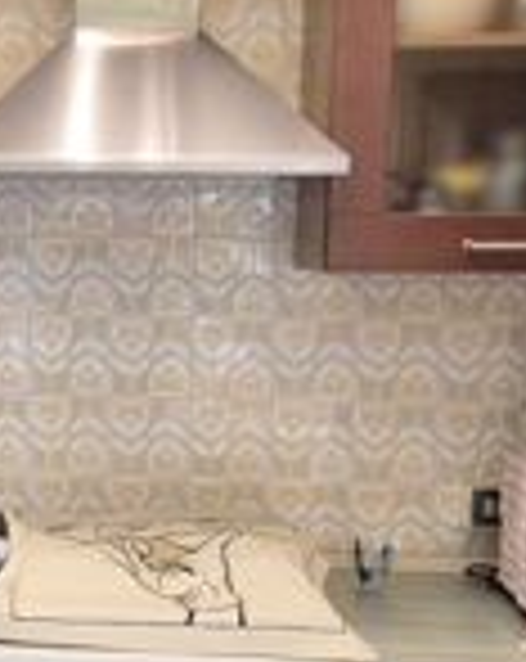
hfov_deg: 22.9
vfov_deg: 31.0
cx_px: -101
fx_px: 1191
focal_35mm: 61
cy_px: 383
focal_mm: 2.2
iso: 400
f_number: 2.2
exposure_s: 1/50
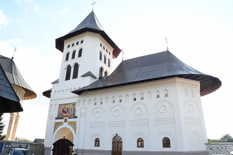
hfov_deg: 73.7
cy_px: 78
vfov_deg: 53.1
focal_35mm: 24
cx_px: 116
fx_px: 155
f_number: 9
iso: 1000
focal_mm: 16
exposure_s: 1/640
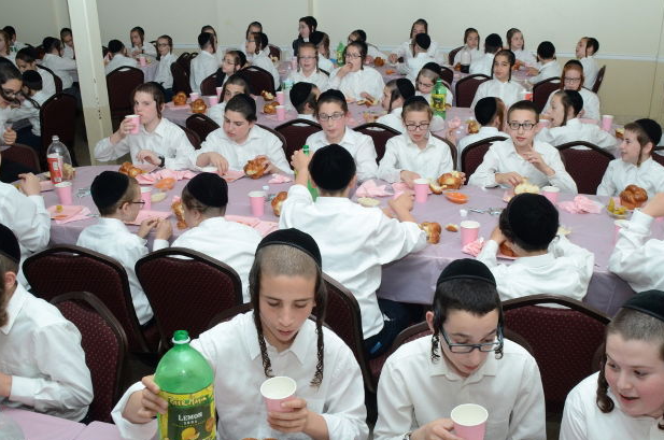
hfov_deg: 54.4
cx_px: 375
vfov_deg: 37.7
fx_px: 644
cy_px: 232
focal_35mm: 35
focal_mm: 18
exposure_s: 1/250
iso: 800
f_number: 10
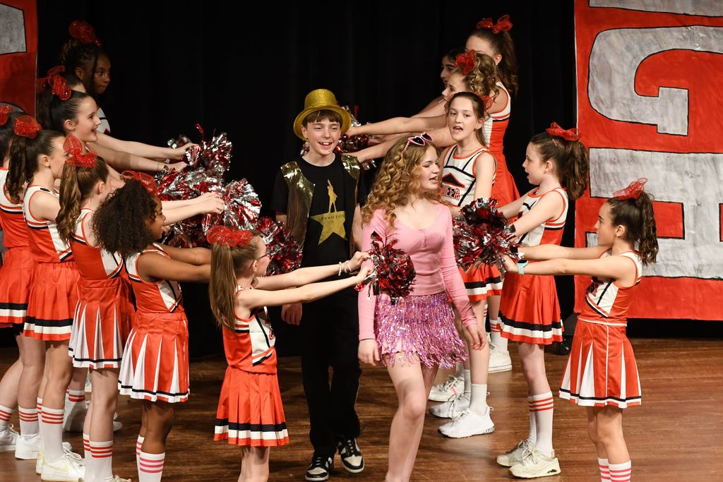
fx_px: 4660
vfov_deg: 5.9
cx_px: 362
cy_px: 241
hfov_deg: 8.9
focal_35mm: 232
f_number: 4
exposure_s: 1/160
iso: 1600
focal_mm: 116
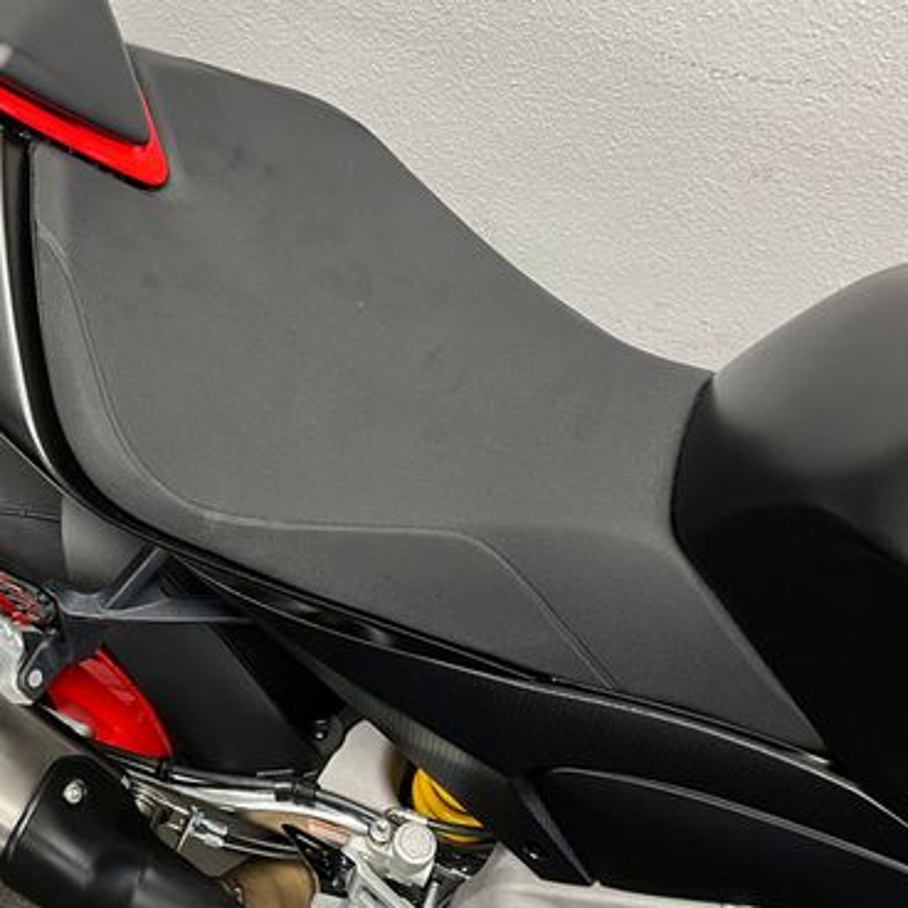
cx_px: 257
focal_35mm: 40
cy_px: 378
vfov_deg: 41.7
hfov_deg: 41.0
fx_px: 1187
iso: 125
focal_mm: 5.1
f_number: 1.6
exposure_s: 1/50
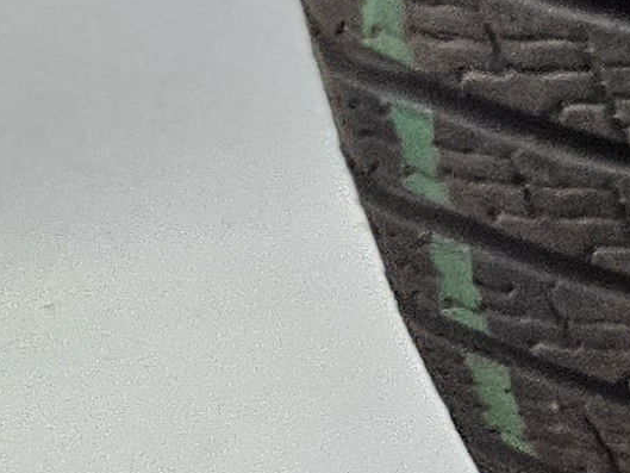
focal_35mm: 174
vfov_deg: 7.4
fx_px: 3167
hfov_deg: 9.1
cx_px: 1902
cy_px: -1020
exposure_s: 1/50
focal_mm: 5.4
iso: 800
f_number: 1.8
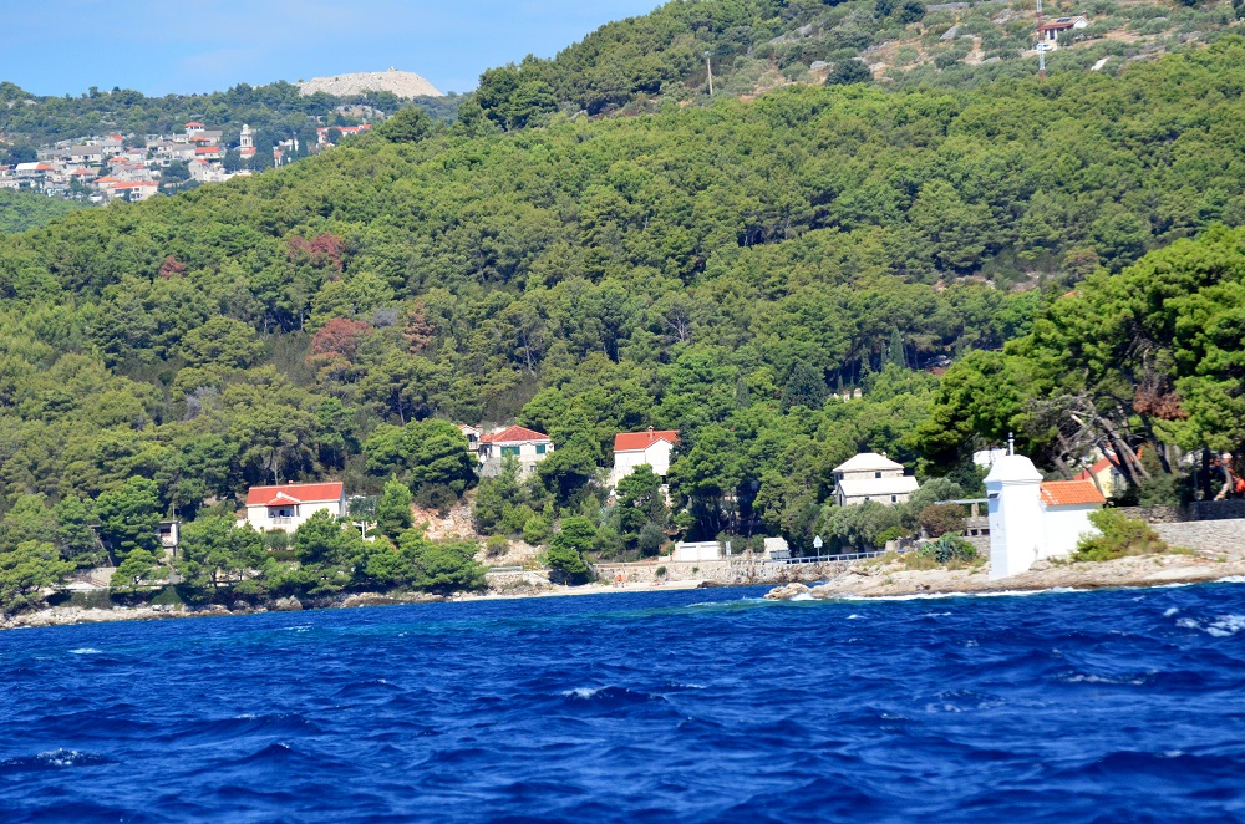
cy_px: 412
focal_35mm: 278
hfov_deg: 7.4
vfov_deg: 4.9
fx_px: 9576
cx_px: 622
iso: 1400
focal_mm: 185
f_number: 5.6
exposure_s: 1/8000
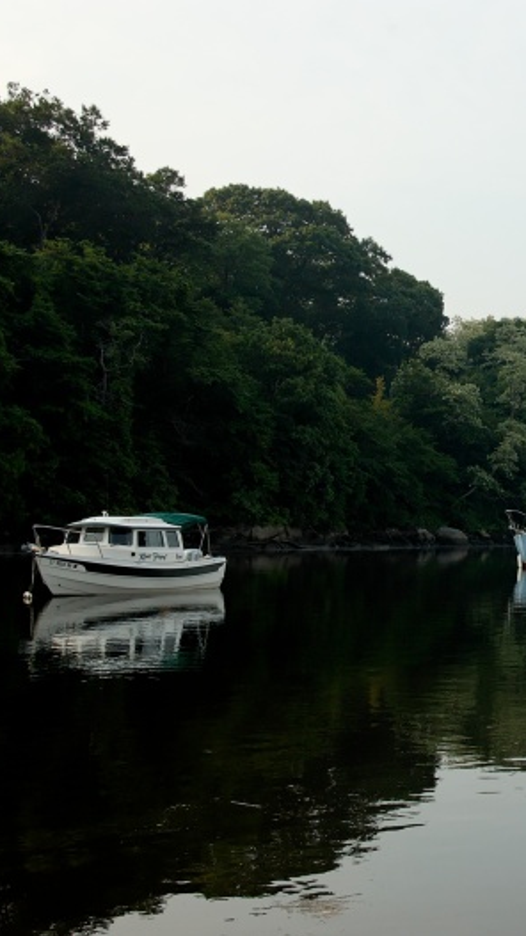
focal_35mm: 62
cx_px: 658
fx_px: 1539
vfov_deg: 33.8
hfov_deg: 18.2
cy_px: 465
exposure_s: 1/160
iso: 200
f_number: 11
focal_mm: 26
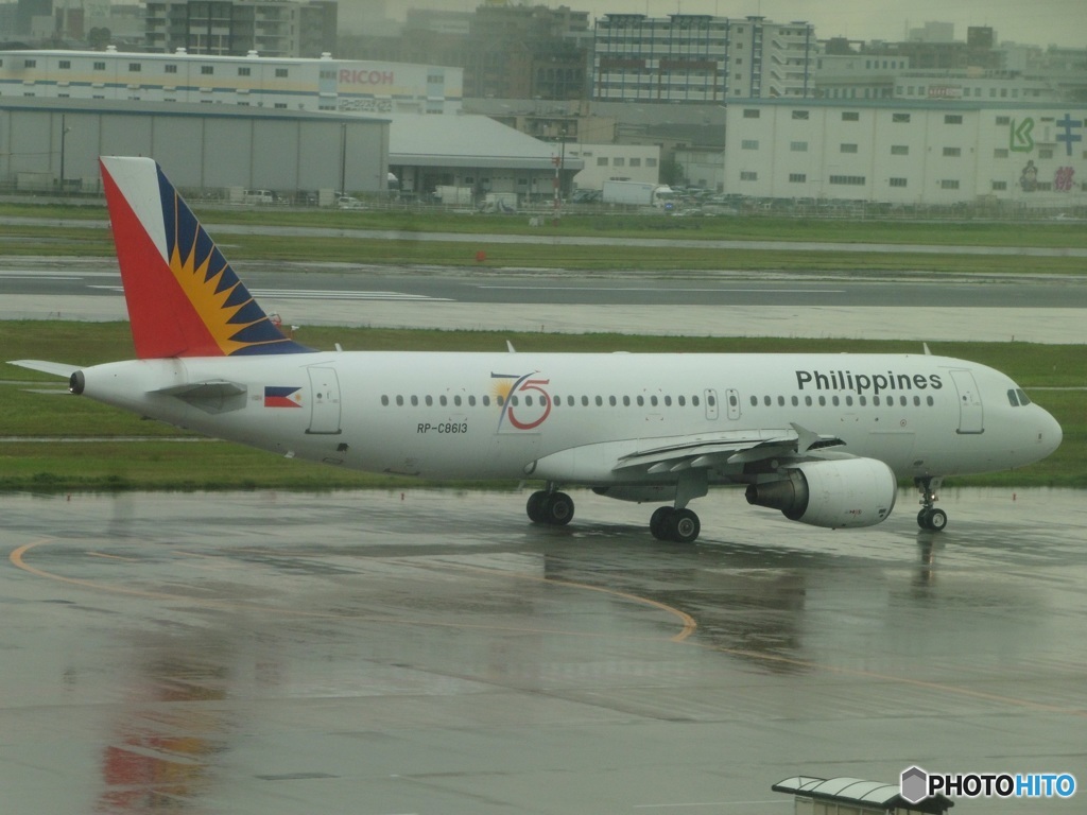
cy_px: 408
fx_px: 6249
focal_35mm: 199
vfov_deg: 7.5
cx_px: 544
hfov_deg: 9.9
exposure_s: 1/125
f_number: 5.5
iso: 200
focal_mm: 35.6
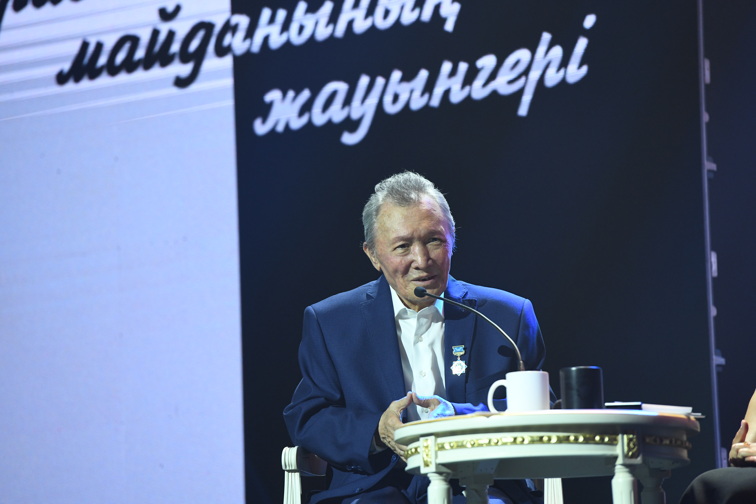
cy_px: 252
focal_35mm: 190
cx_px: 378
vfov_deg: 7.2
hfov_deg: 10.8
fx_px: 3990
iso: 2500
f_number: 4.5
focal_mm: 190
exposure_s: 1/200
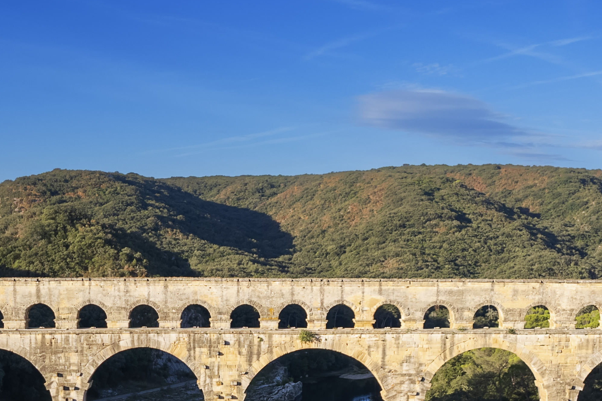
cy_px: 480
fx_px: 1003
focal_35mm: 60
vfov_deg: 21.1
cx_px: 197
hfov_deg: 33.1
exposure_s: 1/1000
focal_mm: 8.38
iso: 100
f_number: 2.8
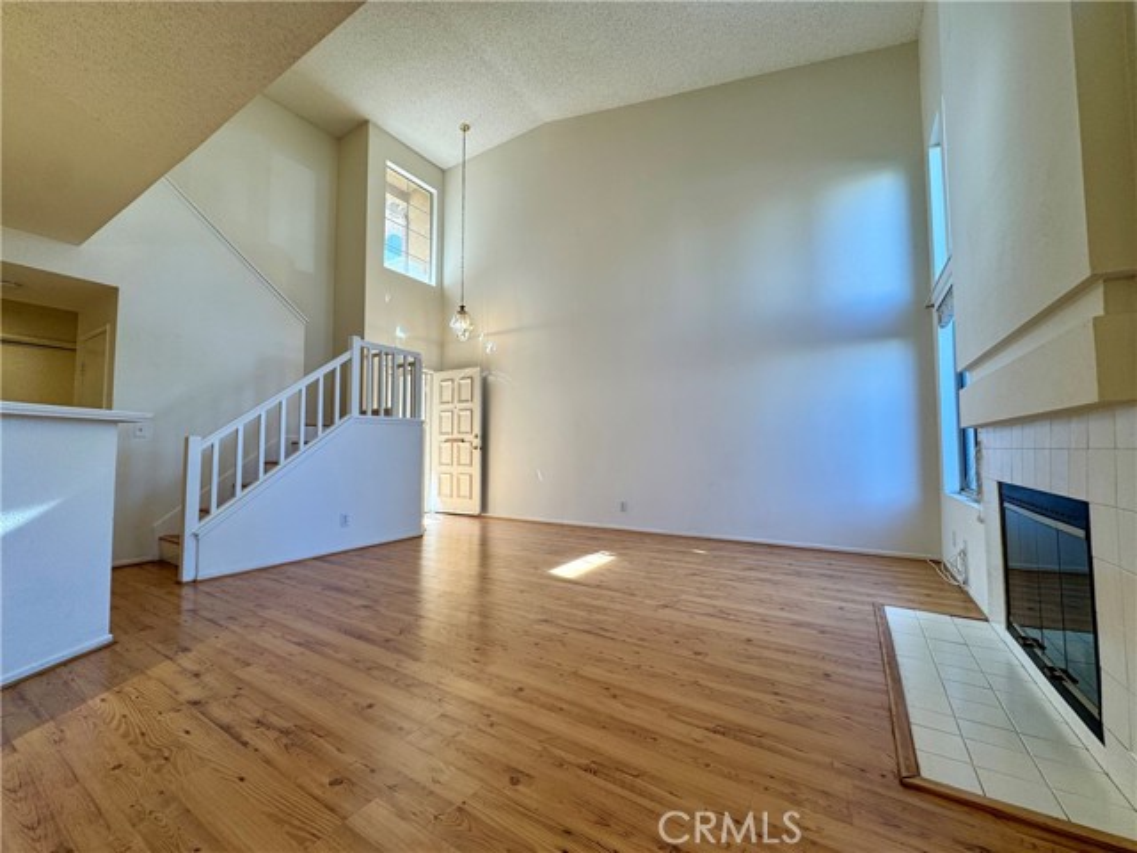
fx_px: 460
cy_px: 426
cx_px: 568
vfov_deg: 85.7
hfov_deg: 102.1
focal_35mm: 14
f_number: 2.2
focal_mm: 2.22
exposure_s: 1/120
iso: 50
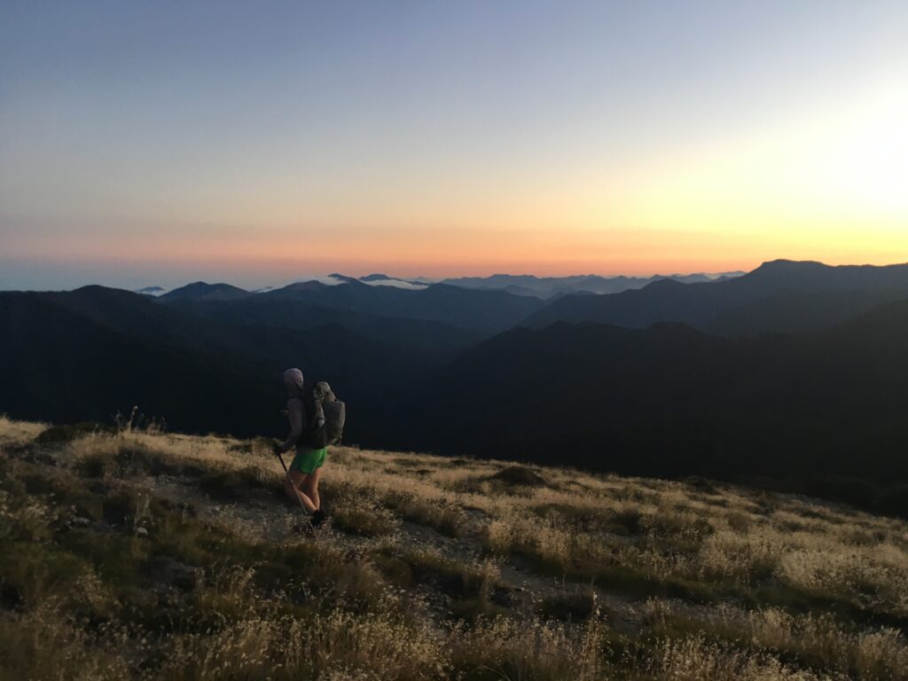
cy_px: 340
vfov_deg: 48.2
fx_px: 761
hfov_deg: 61.7
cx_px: 454
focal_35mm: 29
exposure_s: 1/33
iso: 40
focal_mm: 4.15
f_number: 2.2
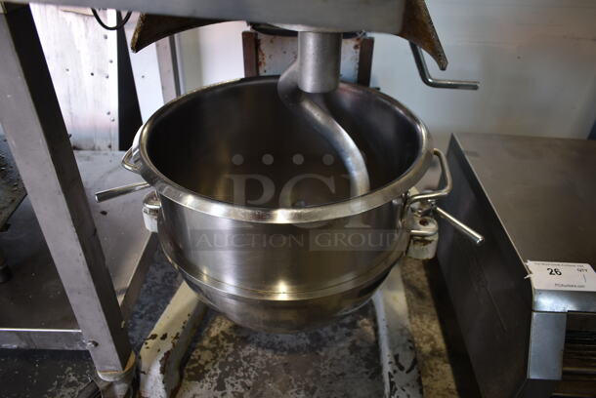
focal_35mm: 27
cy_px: 199
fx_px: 447
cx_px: 298
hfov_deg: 67.3
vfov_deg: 48.0
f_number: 3.5
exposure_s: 1/30
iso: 180
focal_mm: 18
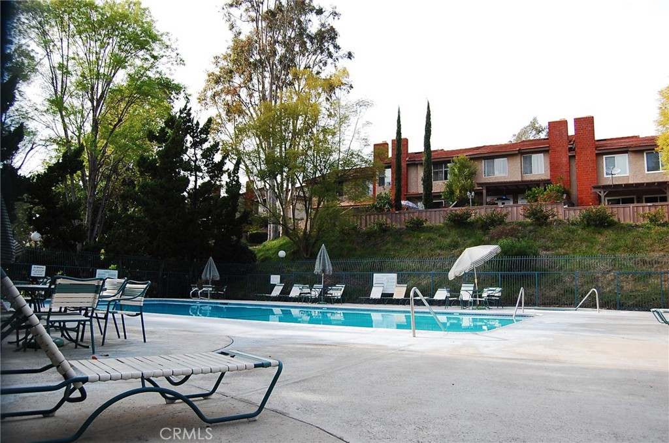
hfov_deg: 67.5
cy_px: 222
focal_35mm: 27
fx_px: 501
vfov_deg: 47.8
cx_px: 334
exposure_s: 1/800
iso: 400
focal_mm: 18
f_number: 5
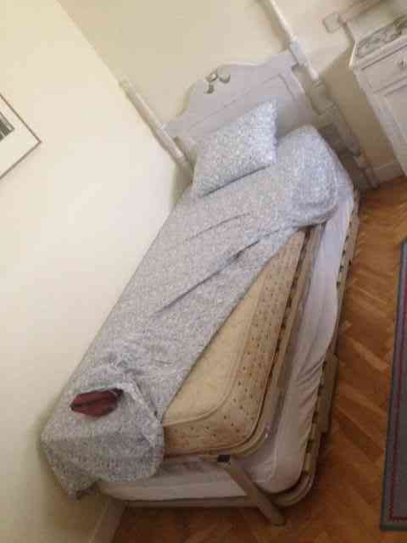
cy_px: 272
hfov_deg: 40.7
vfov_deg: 52.6
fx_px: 549
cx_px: 204
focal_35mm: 35
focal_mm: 4.28
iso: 400
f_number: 2.4
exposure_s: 1/20
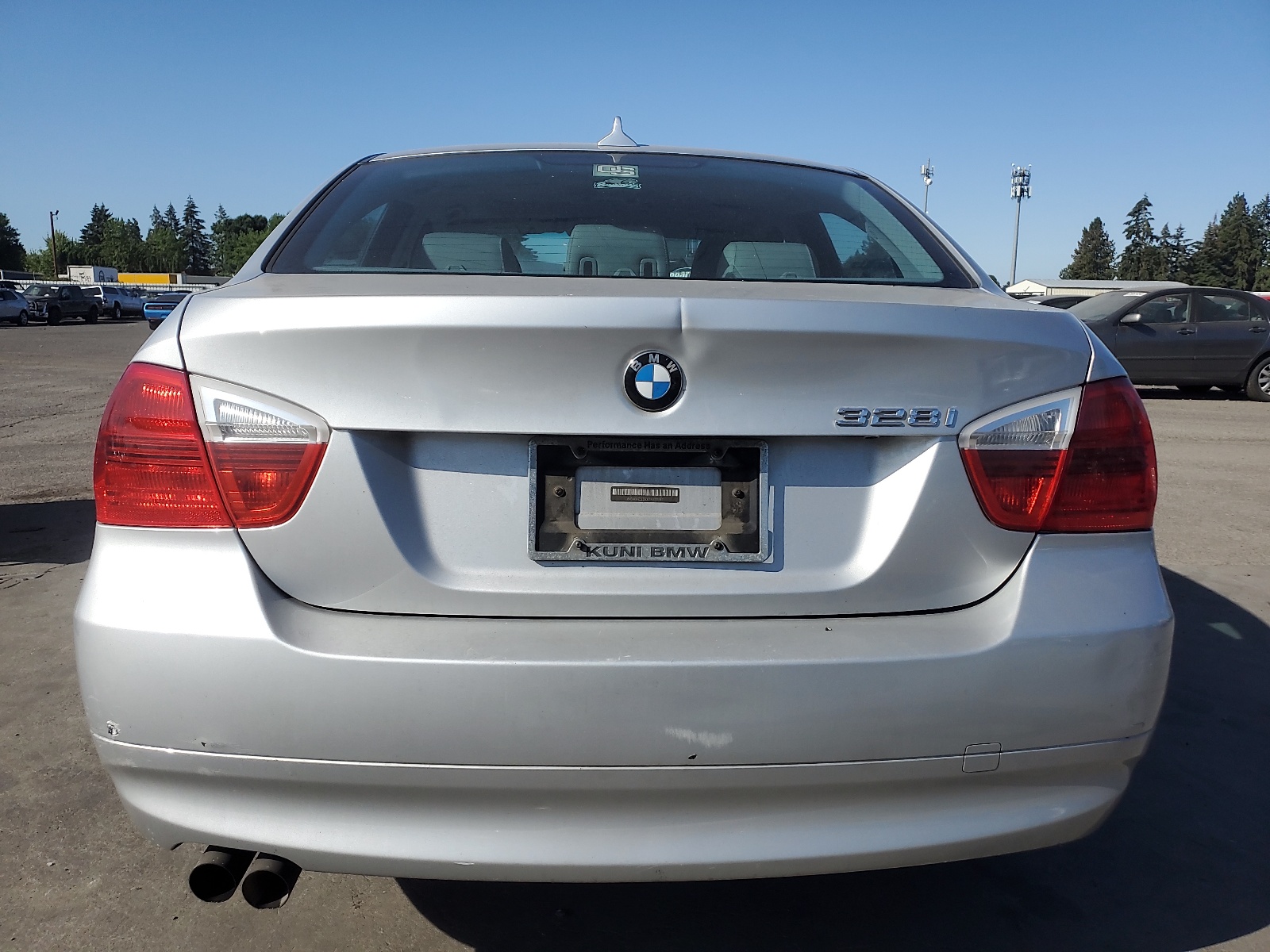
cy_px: 476
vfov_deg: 53.1
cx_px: 635
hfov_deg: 67.3
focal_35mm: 26
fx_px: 954
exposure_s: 1/5000
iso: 50
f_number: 1.5
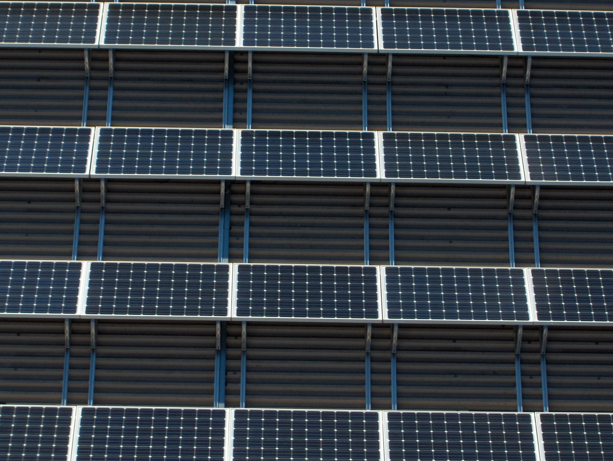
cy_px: 214
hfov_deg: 14.4
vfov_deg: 10.9
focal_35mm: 137
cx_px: 303
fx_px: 2429
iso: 100
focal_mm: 24
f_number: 4.9
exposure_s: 1/441
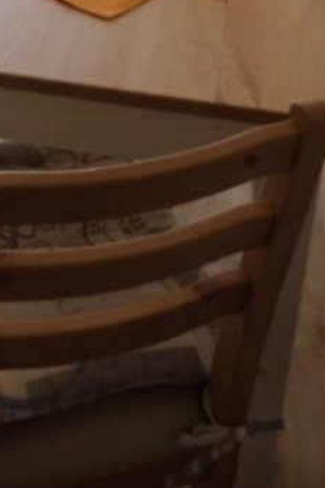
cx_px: 73
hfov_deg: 14.3
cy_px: -128
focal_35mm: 95
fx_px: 1286
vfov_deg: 19.9
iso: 200
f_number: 3.2
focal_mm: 4.6
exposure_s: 1/60
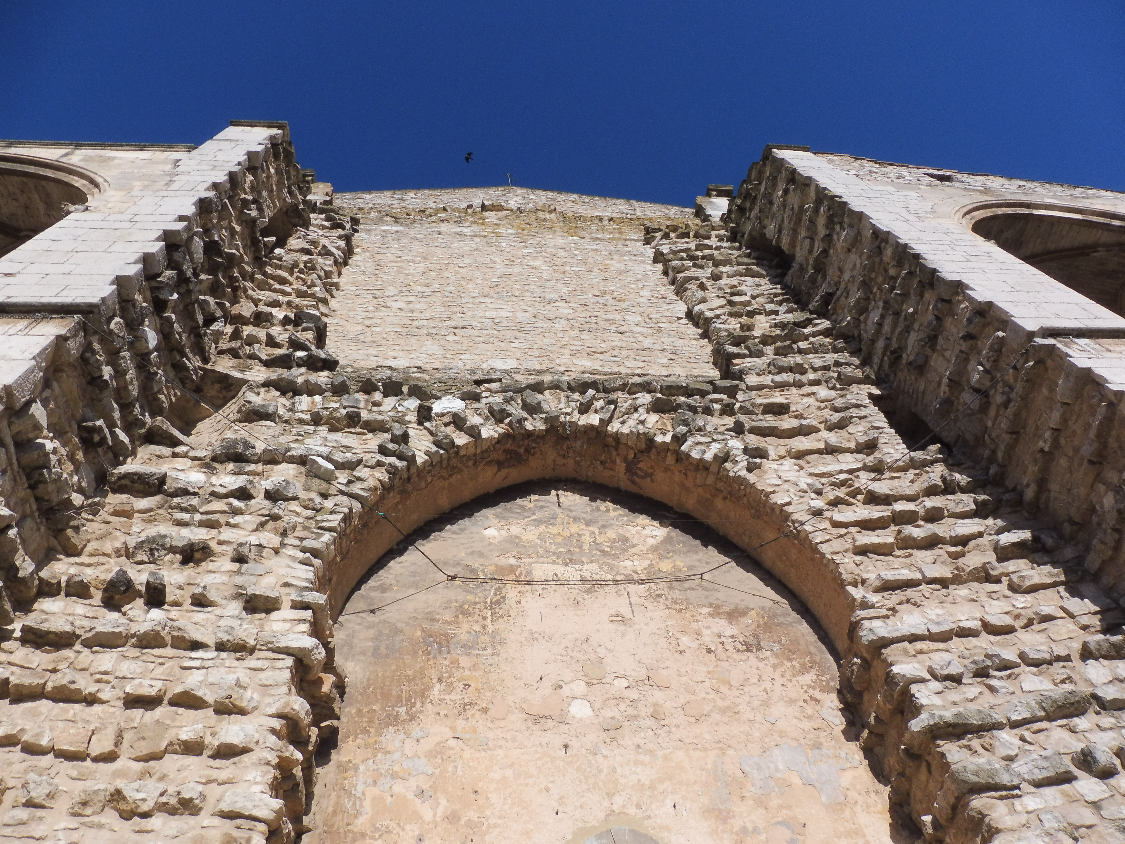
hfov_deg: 71.6
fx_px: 780
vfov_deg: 56.8
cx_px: 562
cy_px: 422
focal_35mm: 24
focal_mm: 4.3
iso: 100
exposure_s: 1/1000
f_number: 4
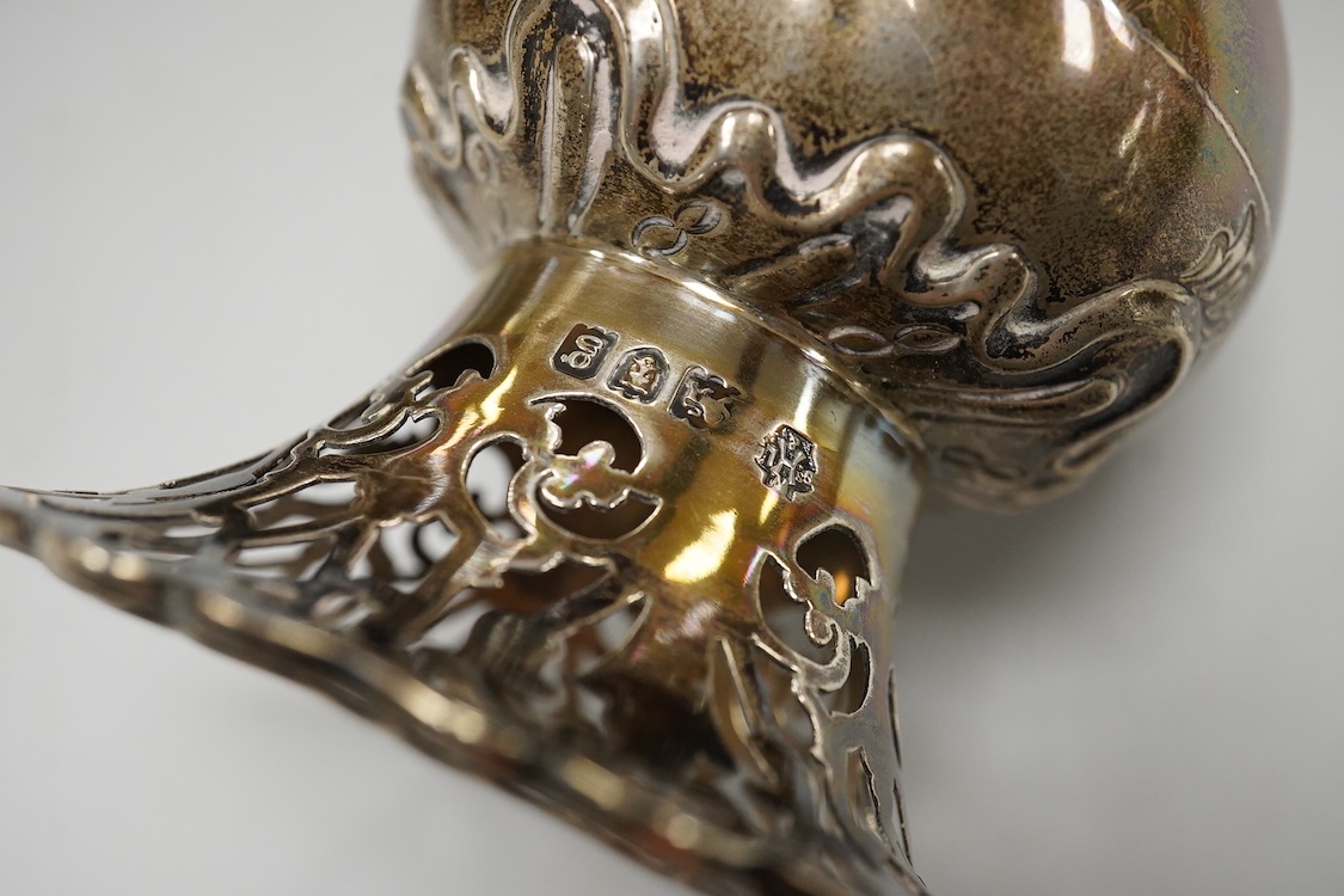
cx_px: 672
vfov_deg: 29.9
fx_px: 1680
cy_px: 448
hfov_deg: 43.6
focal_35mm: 45
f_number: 10
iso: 2500
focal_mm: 30
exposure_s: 1/250
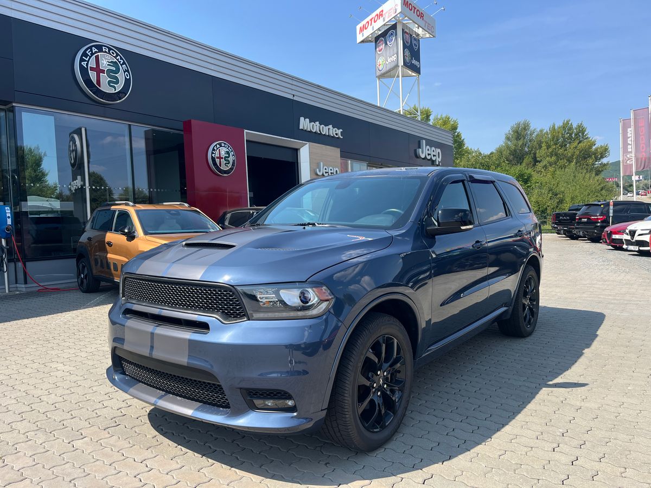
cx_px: 326
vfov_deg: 53.1
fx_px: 489
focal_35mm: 26
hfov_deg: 67.3
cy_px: 244
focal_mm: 5.1
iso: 50
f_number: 1.6
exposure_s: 1/1832
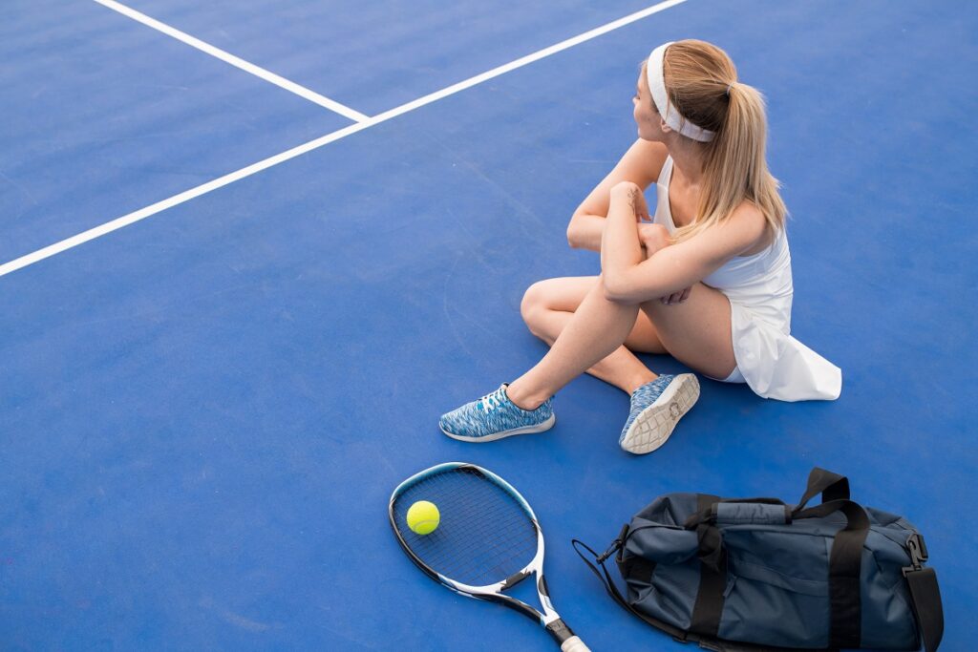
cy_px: 326
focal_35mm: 35
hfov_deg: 54.4
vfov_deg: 37.9
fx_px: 951
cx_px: 489
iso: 500
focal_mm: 35
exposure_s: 1/800
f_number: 4.5
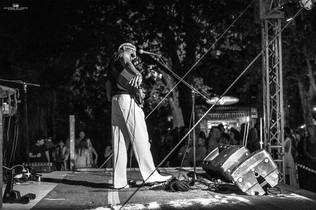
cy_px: 105
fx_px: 509
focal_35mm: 58
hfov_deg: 34.5
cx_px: 158
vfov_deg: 23.4
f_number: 2.8
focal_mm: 38.8
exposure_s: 1/125
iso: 1600
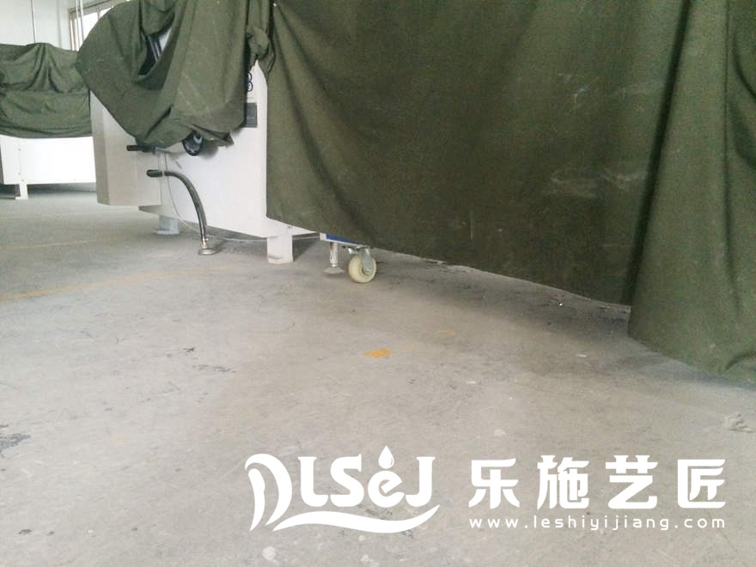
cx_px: 378
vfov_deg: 48.2
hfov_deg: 61.7
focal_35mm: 29
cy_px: 284
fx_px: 633
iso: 400
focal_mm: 4.15
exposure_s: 1/15
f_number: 2.2
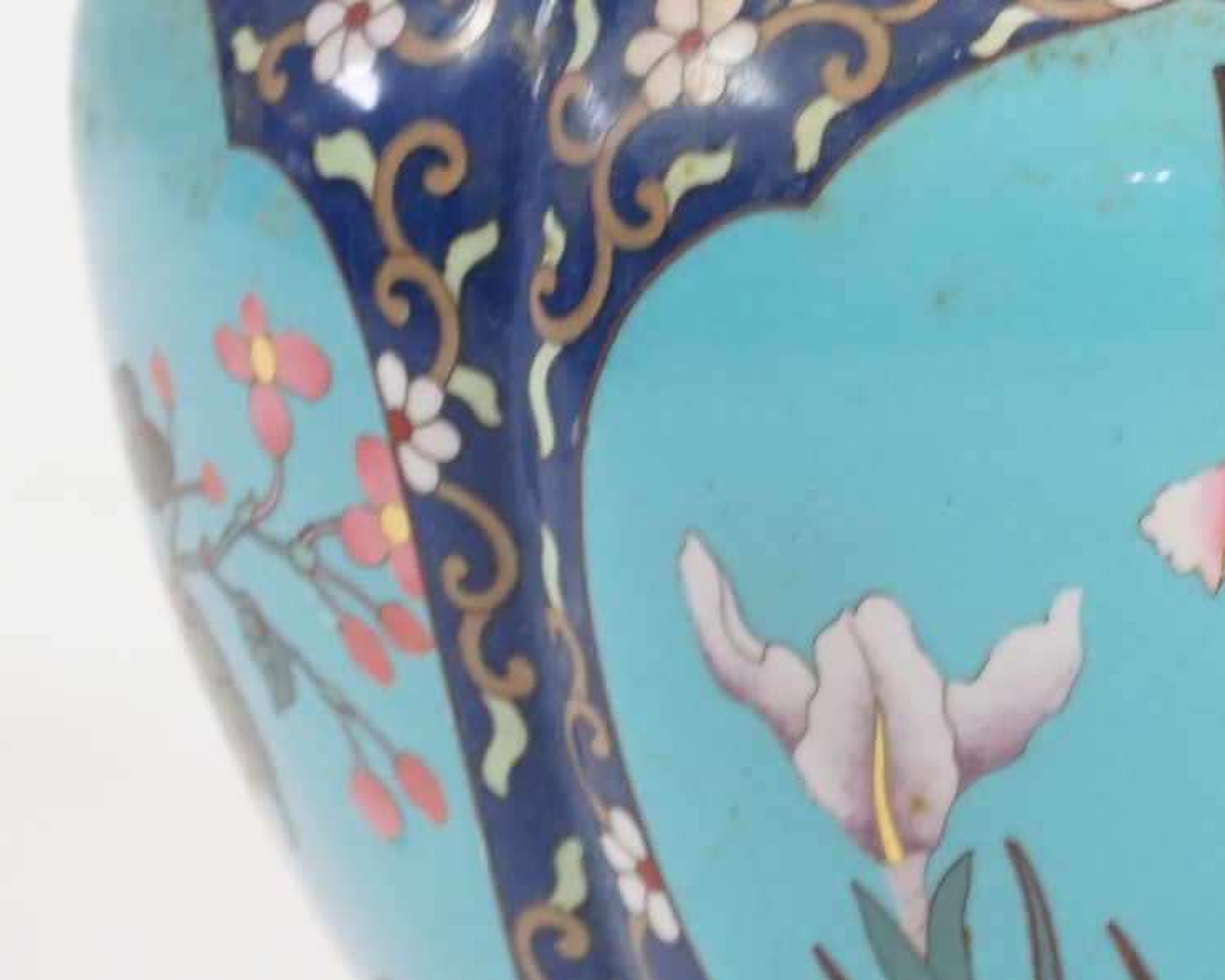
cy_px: 540
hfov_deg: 9.1
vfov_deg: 7.6
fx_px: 7397
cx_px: 2105
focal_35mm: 204
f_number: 4.5
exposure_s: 1/60
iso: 1250
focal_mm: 47
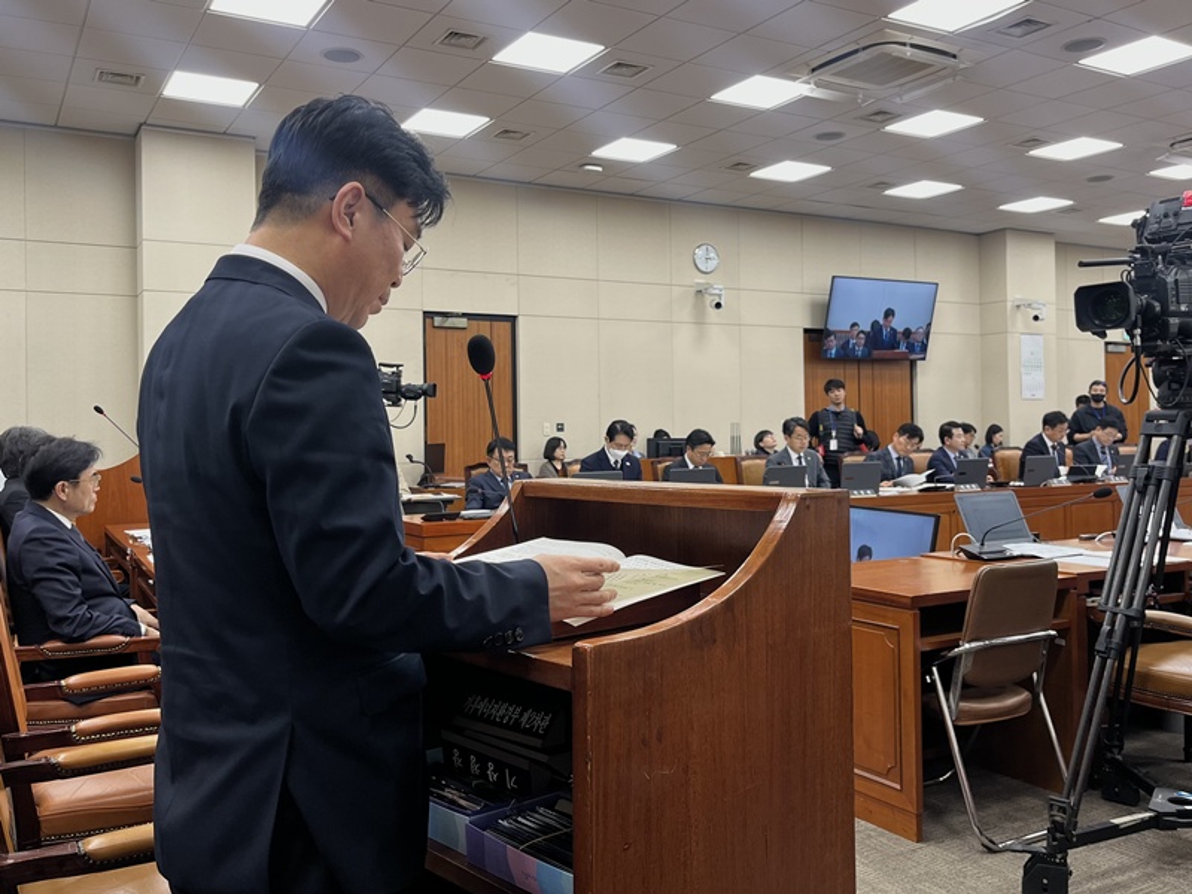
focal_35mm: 26
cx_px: 596
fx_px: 895
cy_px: 447
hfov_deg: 67.3
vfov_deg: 53.1
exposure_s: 1/60
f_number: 1.6
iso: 64
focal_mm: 5.1
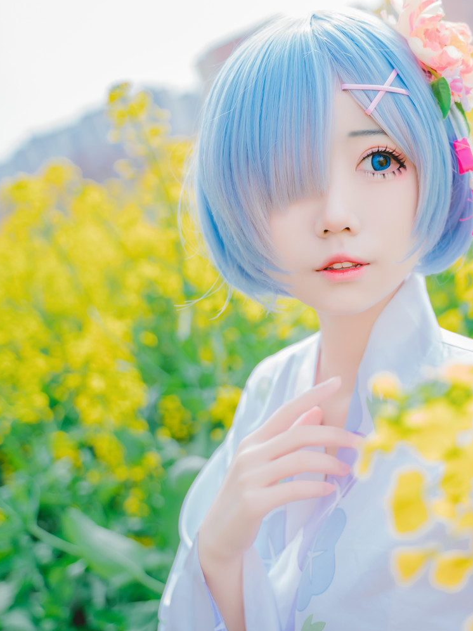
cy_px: 315
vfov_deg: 33.2
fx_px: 1057
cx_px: 451
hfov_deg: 24.3
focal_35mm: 58
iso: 50
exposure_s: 1/200
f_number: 2.8
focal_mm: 40
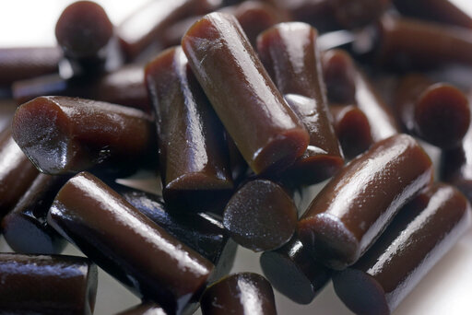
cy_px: 158
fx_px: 721
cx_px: 236
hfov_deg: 36.2
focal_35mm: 55
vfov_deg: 24.7
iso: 1000
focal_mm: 55
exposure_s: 1/125
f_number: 4
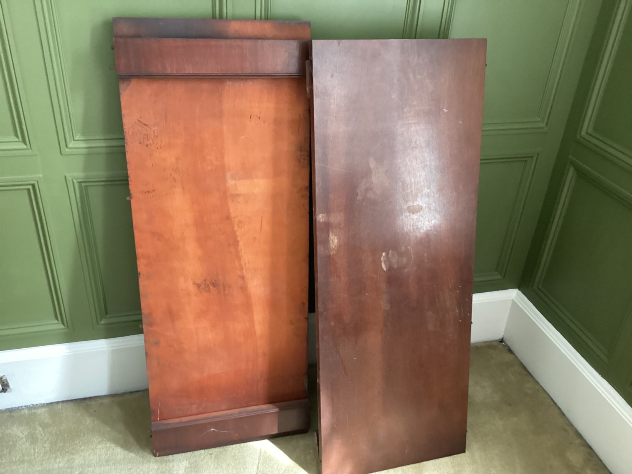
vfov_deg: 45.4
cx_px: 316
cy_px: 237
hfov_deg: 58.3
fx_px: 566
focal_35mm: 31
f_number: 2.4
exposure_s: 1/25
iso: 500
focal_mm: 3.3
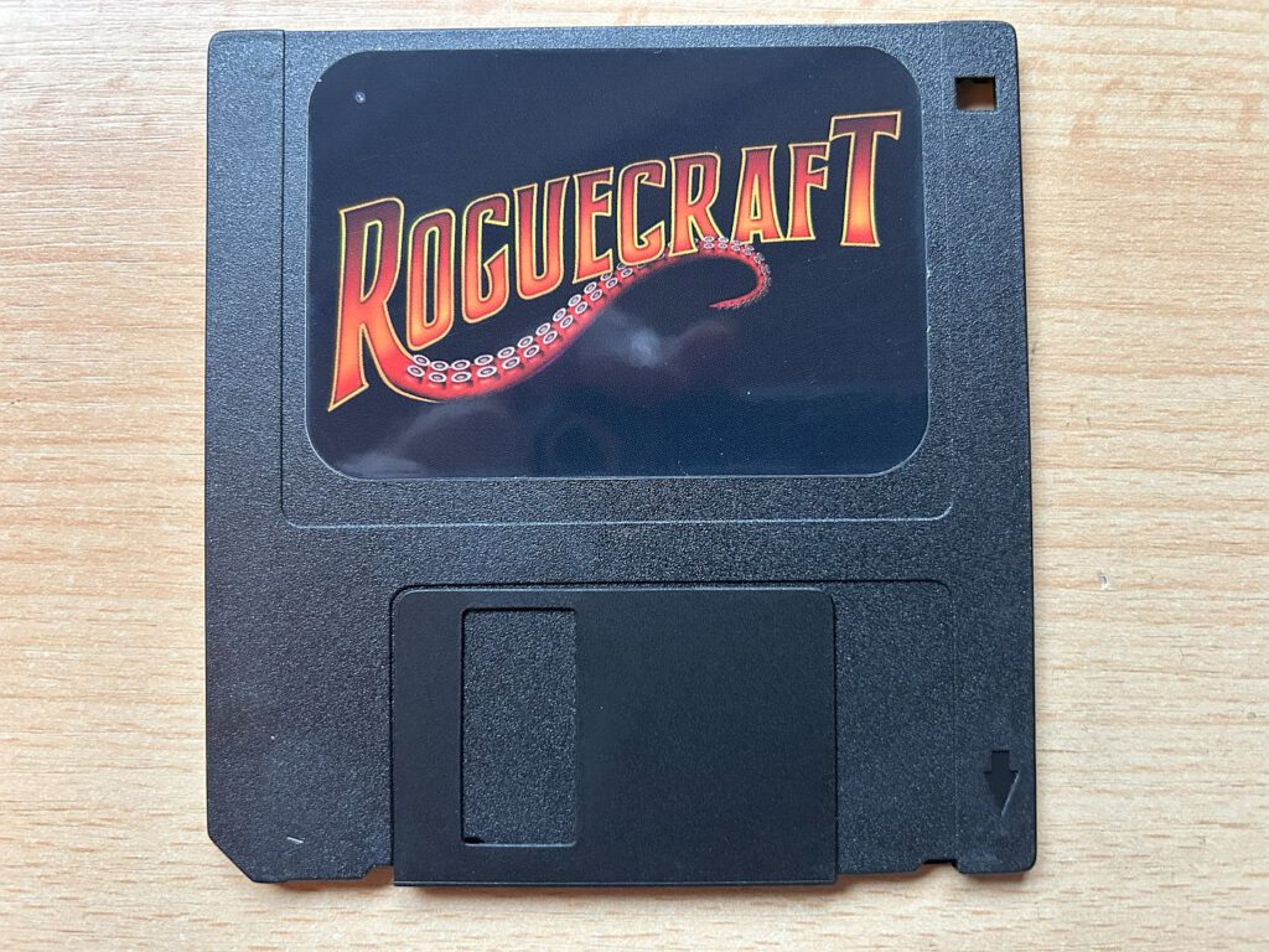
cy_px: 476
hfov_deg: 67.3
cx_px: 634
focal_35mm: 26
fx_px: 953
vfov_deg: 53.1
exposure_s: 1/60
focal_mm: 5.7
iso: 320
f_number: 1.5
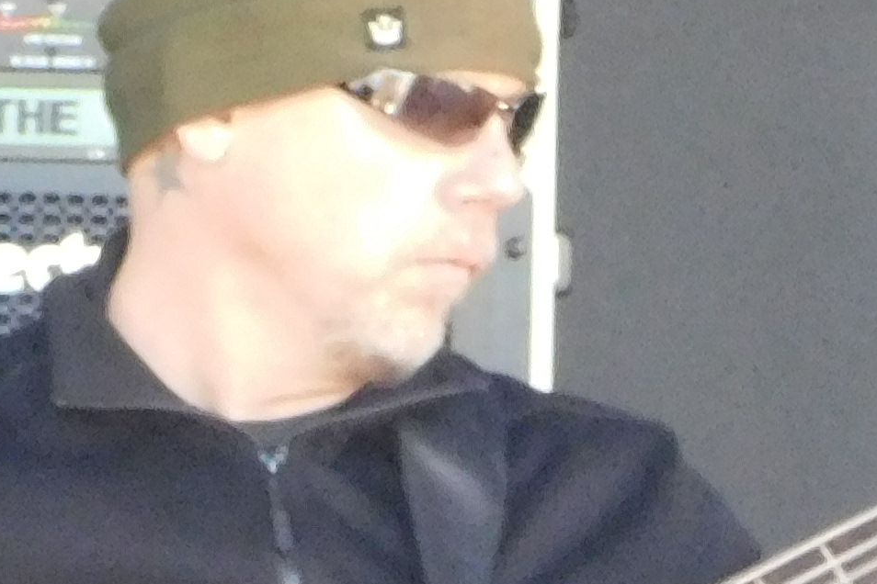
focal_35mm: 2211
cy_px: 1185
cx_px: 326
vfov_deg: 0.6
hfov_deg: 0.9
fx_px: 53858
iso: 800
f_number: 5.9
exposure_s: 1/50
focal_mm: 78.1
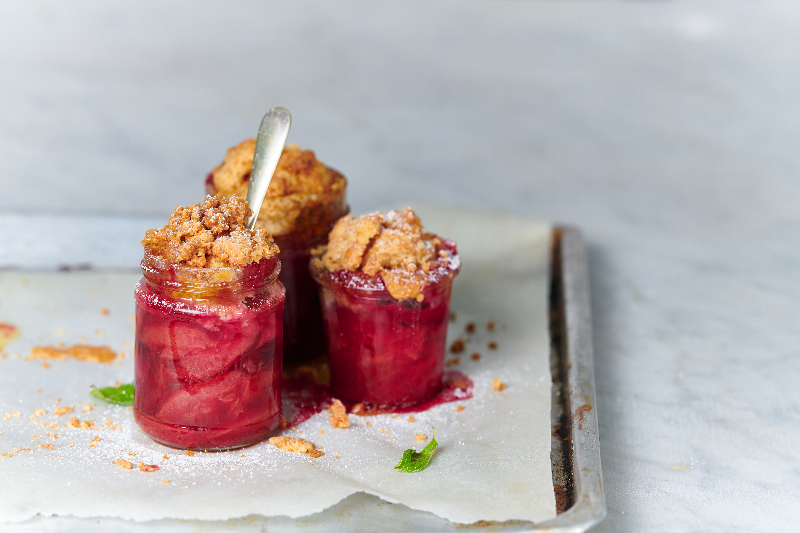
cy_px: 266
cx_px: 400
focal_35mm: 135
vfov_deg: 10.2
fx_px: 3000
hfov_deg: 15.2
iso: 100
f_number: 4.5
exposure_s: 1/250
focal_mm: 135
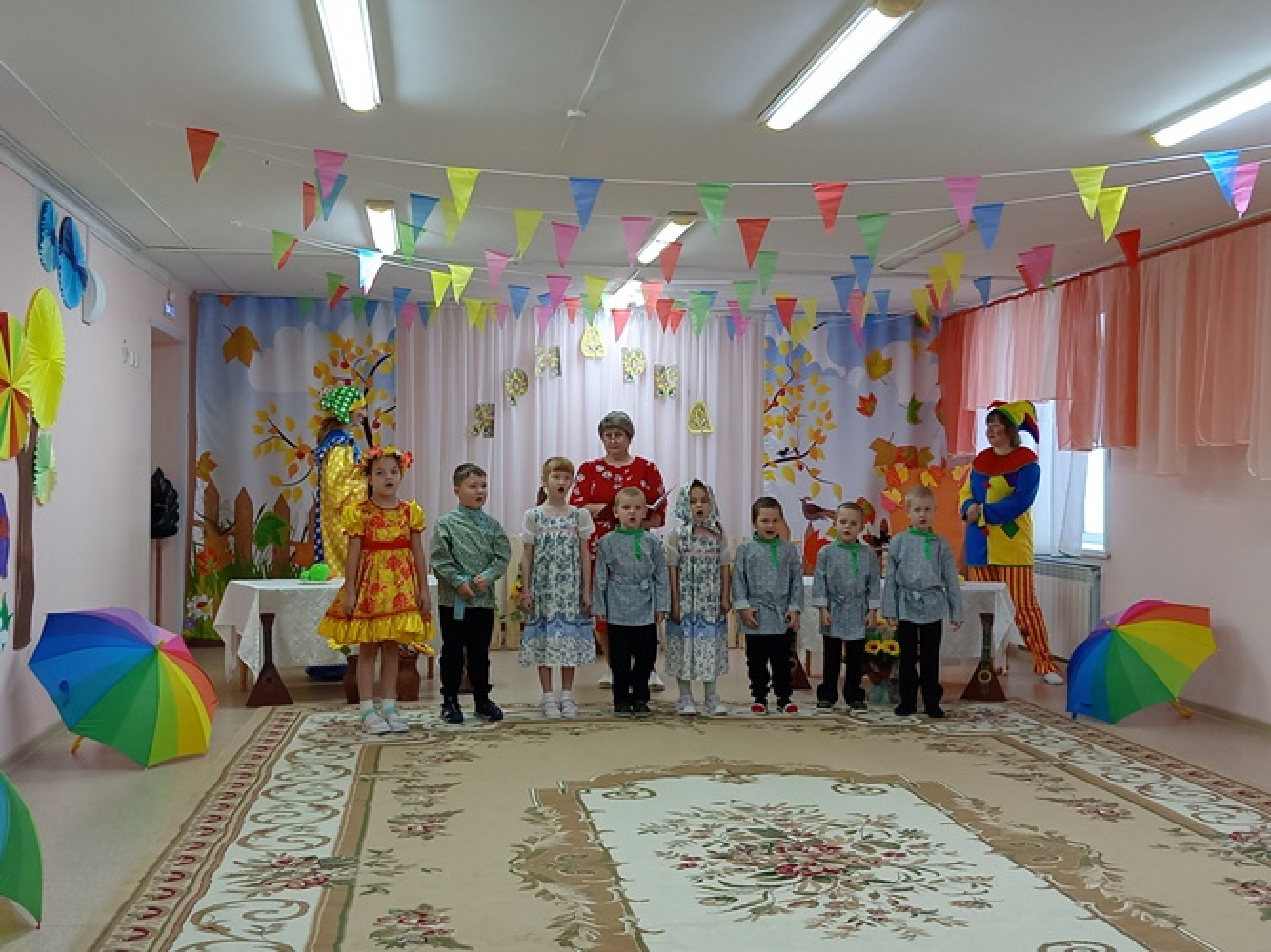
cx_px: 636
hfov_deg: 50.1
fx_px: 1358
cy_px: 476
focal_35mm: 37
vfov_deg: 38.7
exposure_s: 1/25
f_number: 1.8
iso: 193
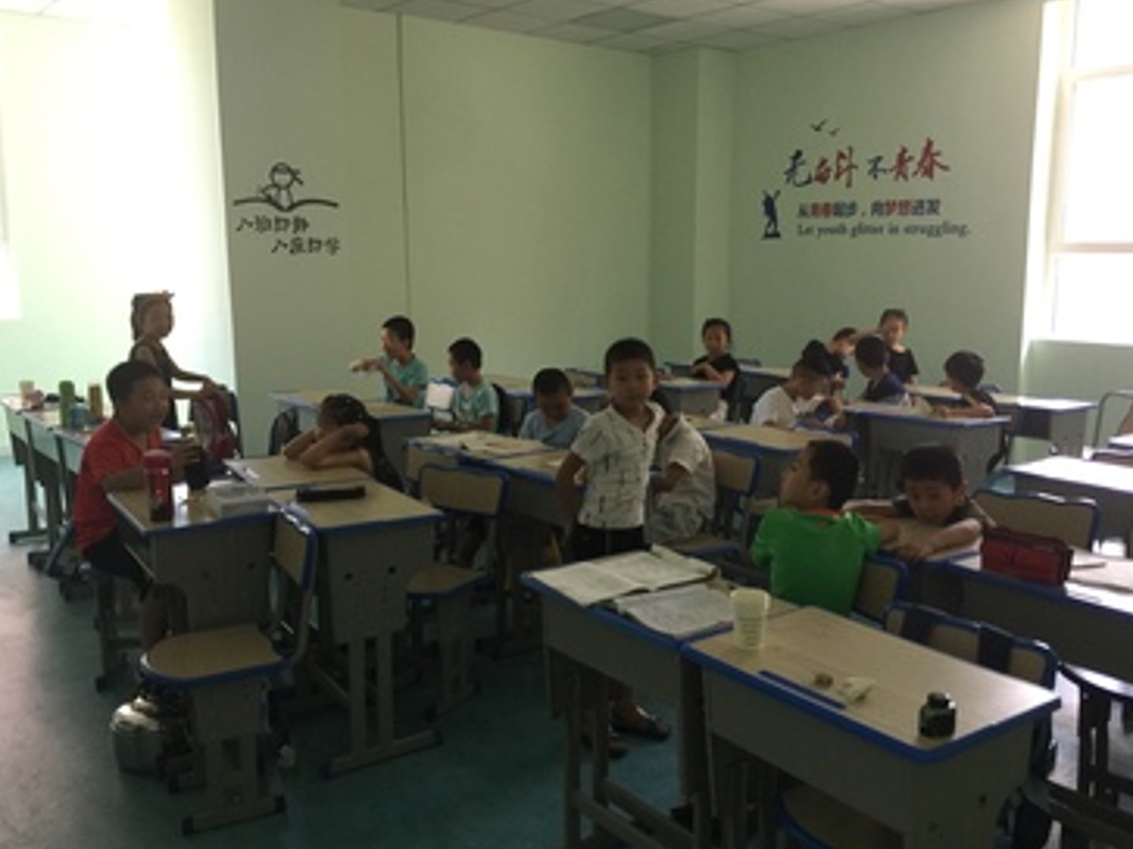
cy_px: 434
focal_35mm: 32
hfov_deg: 56.8
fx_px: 1047
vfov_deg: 44.1
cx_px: 593
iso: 64
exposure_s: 1/33
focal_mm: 4.15
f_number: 2.2
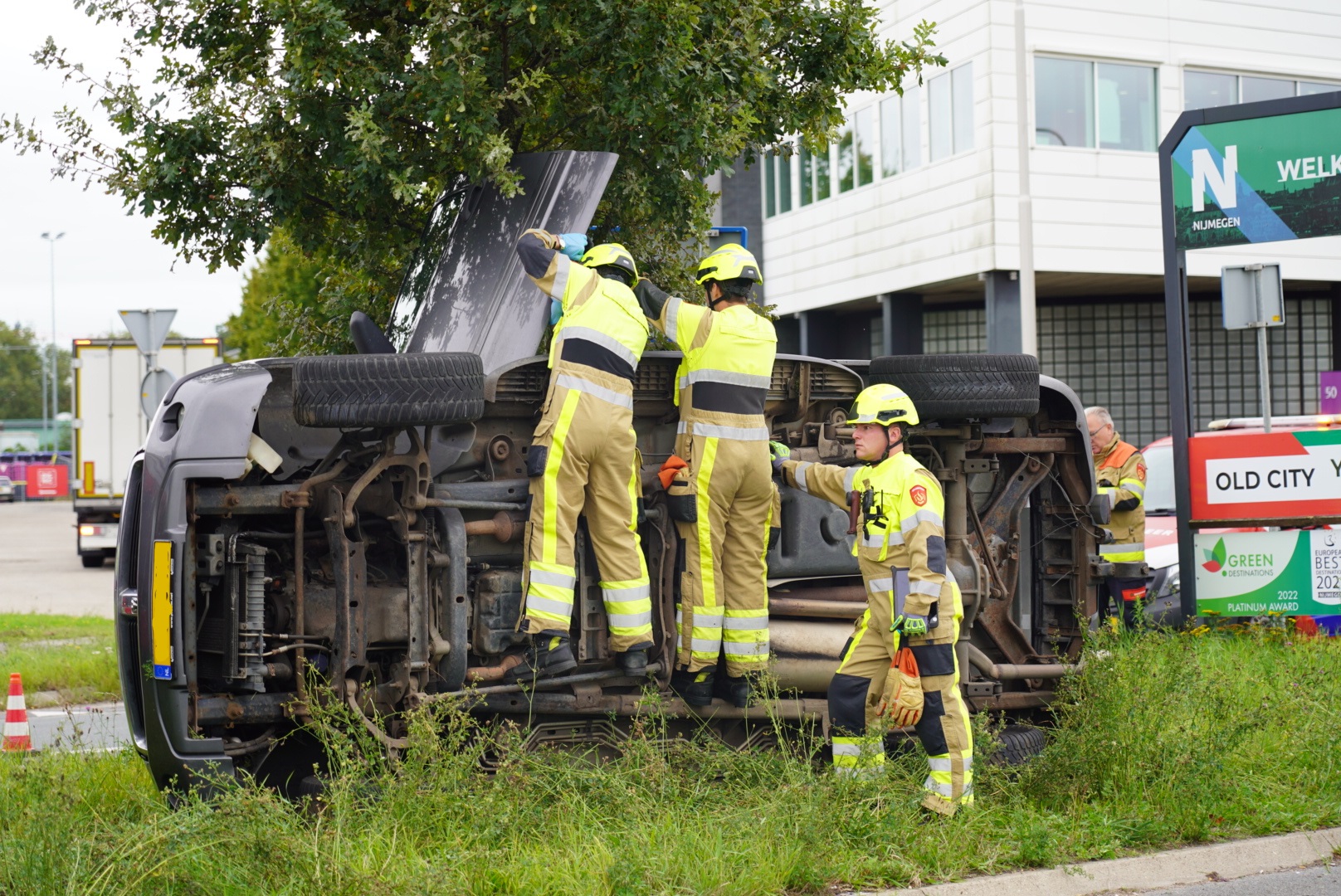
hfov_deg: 19.4
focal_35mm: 105
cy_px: 448
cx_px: 670
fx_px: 3914
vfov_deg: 13.1
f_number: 4
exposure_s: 1/125
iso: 125
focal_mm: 105
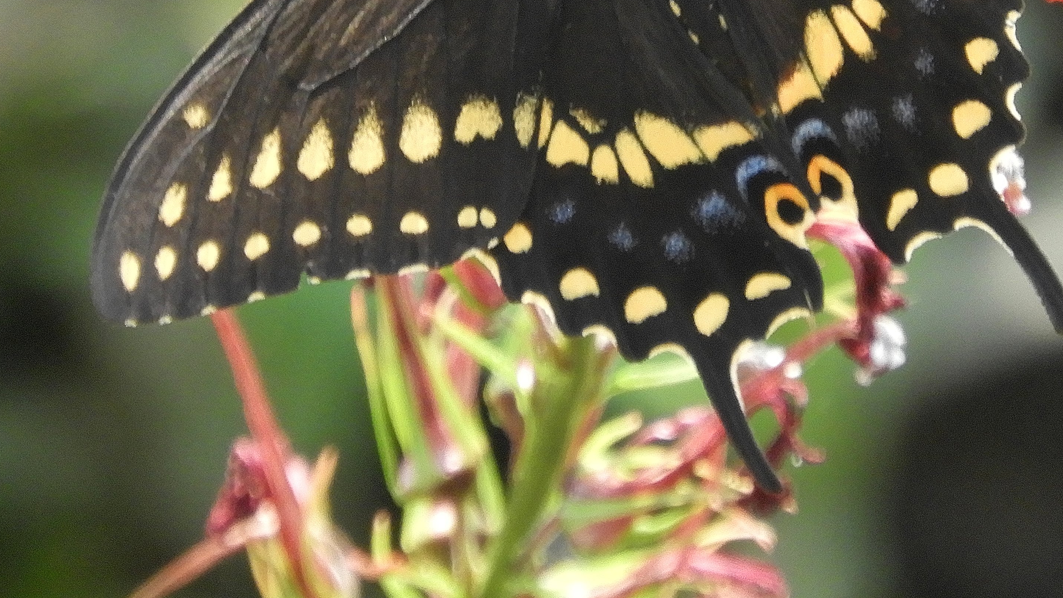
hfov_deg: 1.1
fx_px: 55414
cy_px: -14
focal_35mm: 1966
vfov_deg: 0.6
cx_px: 628
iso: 360
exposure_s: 1/250
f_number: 5.6
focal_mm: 179.2
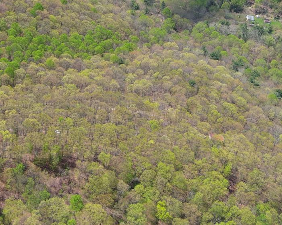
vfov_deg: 18.5
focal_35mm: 79
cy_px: -34
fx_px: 659
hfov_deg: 23.1
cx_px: -5
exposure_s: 1/767
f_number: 2.8
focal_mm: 10.57
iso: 100
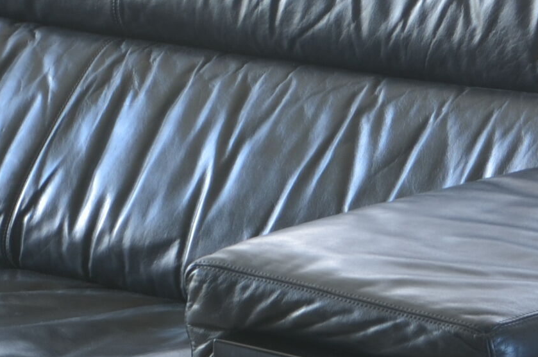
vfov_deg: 4.6
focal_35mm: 297
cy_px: 199
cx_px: 55
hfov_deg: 6.9
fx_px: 4433
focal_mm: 45
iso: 100
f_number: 13
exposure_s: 1/2
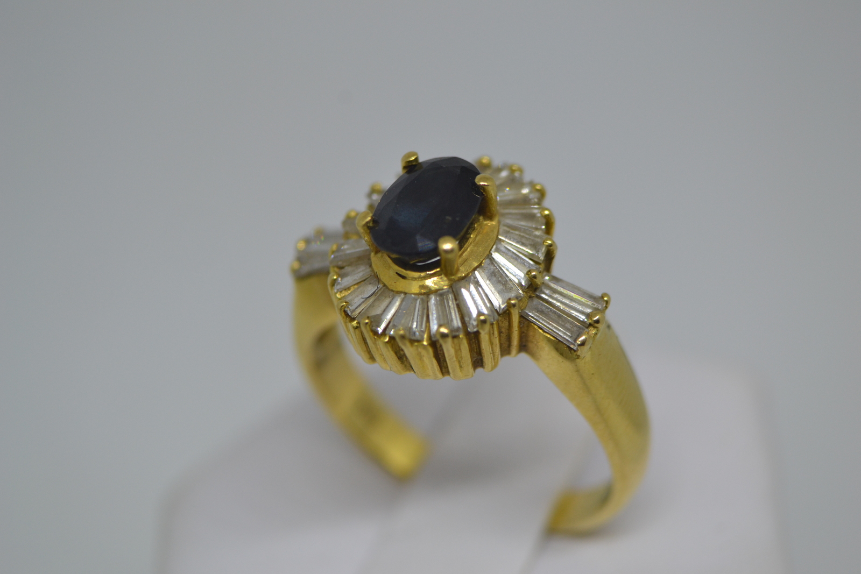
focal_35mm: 68
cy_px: 287
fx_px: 1614
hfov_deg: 29.9
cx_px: 430
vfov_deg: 20.2
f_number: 5.6
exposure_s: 1/60
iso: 400
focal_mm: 45
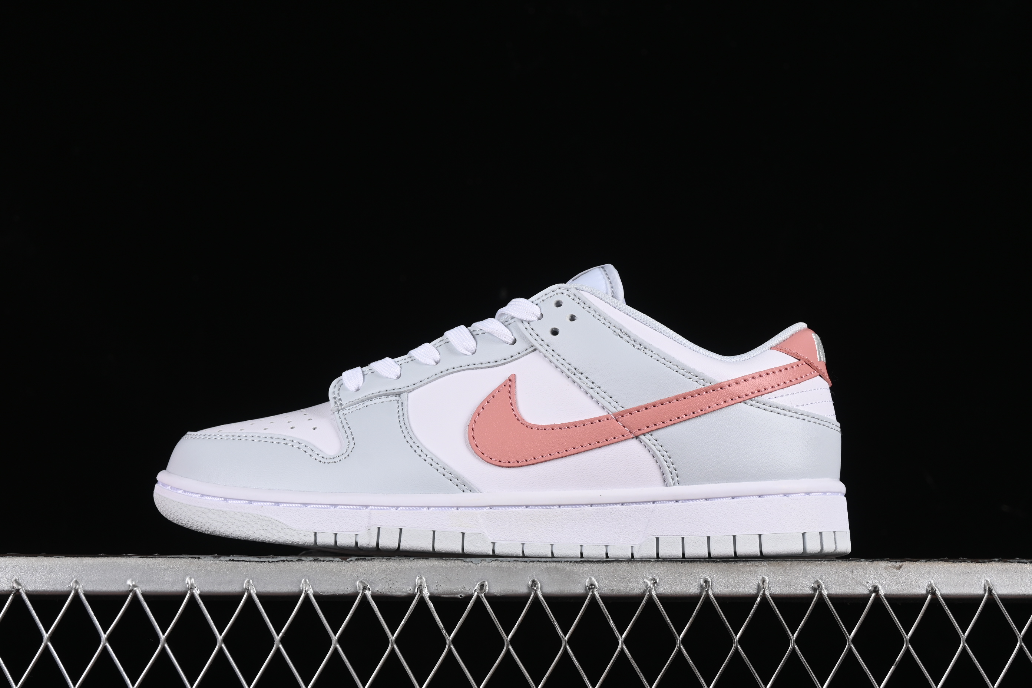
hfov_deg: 27.0
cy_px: 344
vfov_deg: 18.2
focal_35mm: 75
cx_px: 516
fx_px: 2150
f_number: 8
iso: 160
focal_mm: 50
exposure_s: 1/80
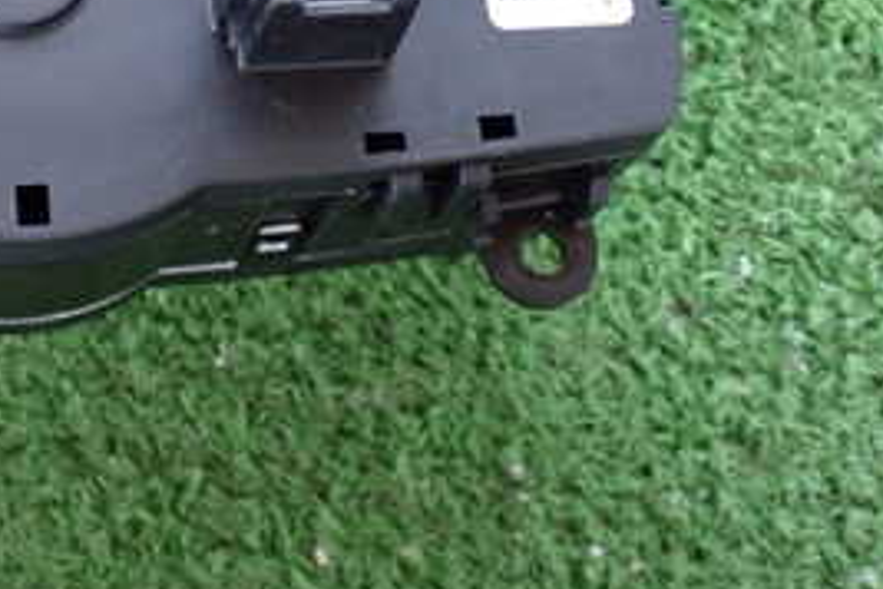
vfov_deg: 16.0
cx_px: -40
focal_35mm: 84
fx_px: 2060
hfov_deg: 23.0
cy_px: 30
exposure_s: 1/30
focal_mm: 6.37
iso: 800
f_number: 2.5
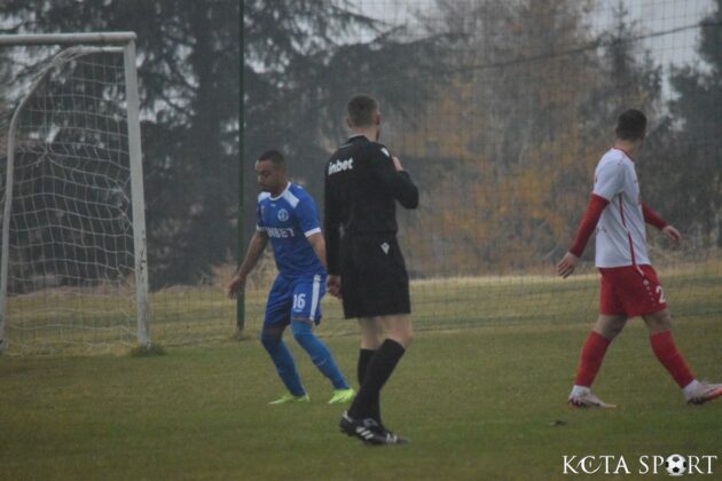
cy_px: 240
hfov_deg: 4.6
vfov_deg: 3.1
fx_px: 9024
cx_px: 361
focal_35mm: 450
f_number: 5.6
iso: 12800
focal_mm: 300
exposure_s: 1/640
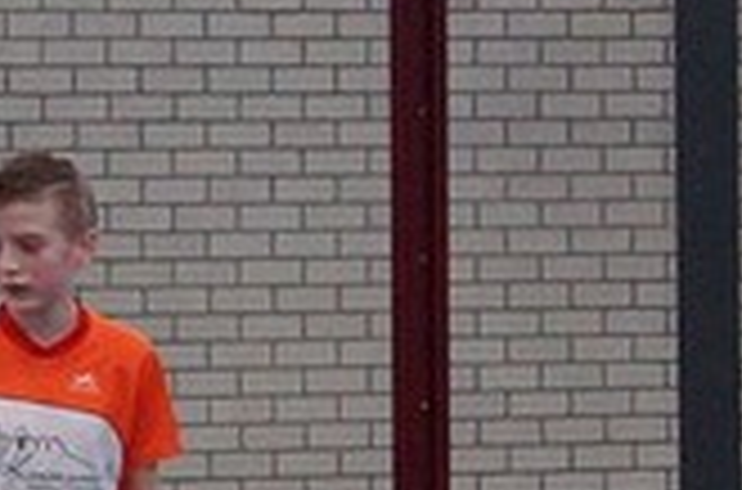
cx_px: 1925
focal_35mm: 224
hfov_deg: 8.3
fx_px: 4604
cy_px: 764
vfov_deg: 6.0
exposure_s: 1/250
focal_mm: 24
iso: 1250
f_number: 3.5
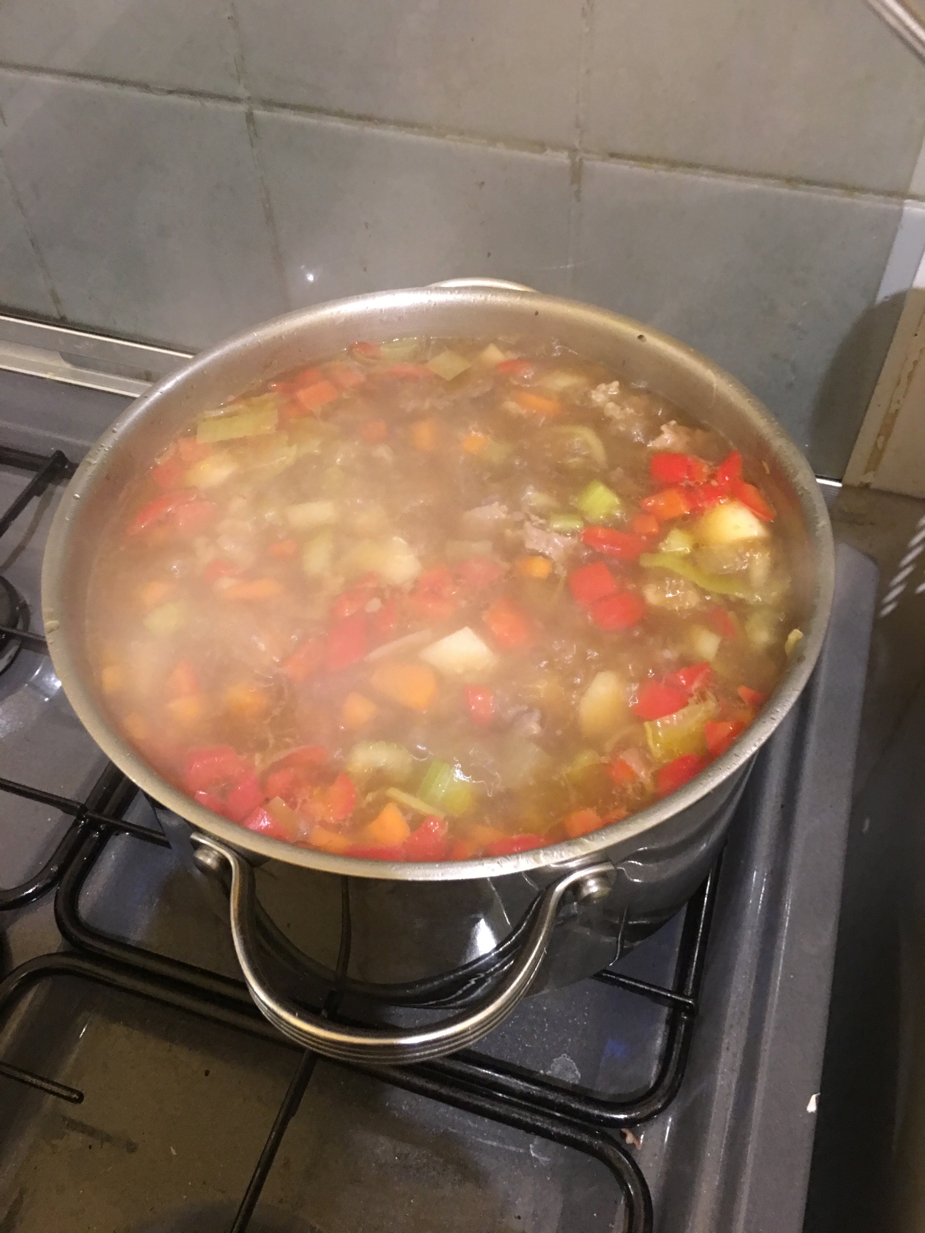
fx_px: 1033
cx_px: 462
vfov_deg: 61.7
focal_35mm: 29
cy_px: 616
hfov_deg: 48.2
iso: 100
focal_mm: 4.15
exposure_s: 1/4
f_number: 2.2
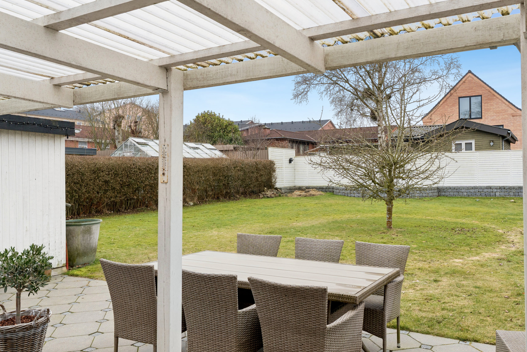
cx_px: 314
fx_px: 439
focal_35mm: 30
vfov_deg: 43.6
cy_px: 194
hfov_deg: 61.4
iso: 800
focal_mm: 25
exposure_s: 1/320
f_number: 9
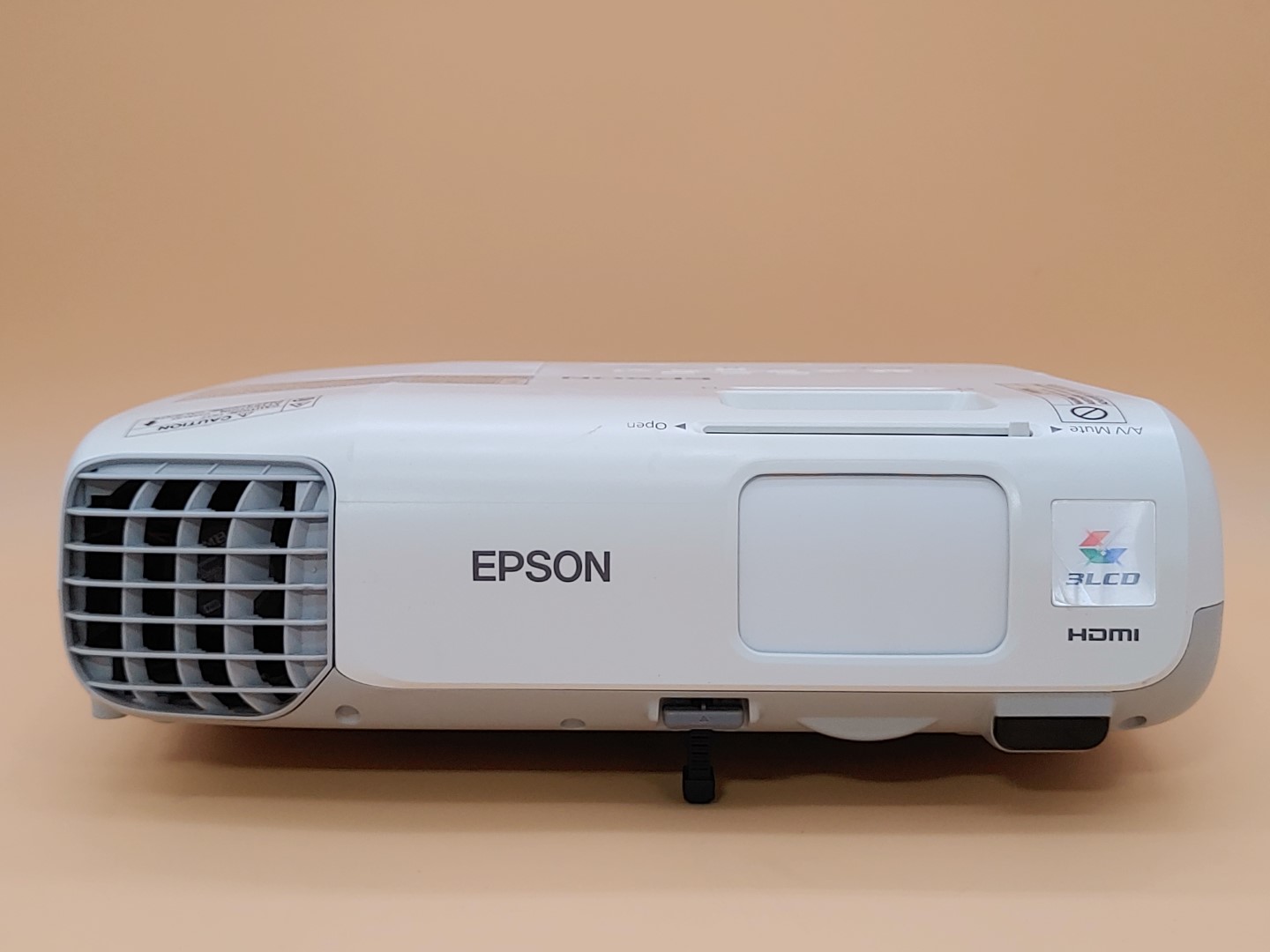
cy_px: 476
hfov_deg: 38.9
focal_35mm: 49
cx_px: 635
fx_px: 1798
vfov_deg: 29.7
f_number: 1.8
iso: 50
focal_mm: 4.36
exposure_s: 1/82
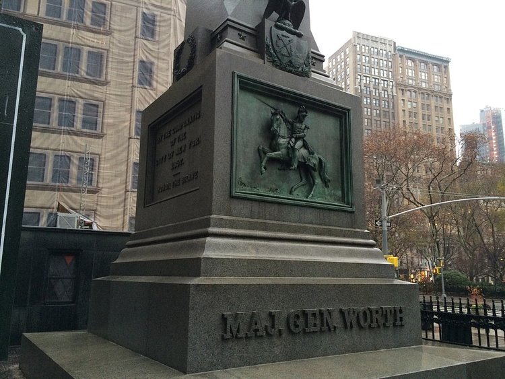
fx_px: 438
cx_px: 252
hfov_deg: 59.9
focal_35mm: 30
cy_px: 190
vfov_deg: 46.8
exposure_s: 1/30
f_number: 2.2
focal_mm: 4.12
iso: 160
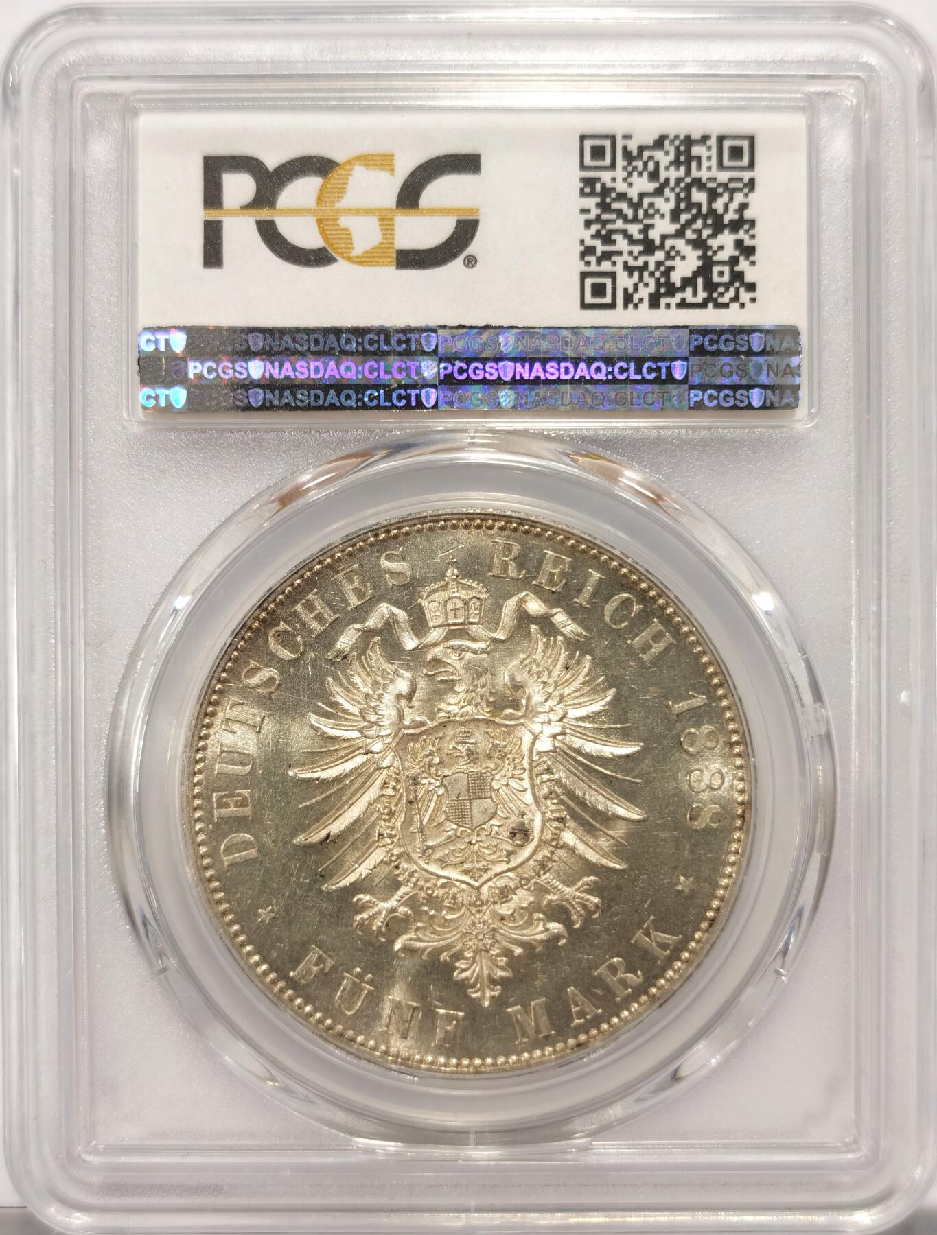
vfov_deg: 35.4
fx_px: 1935
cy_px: 618
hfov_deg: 27.2
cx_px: 468
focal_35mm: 54
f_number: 16
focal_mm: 5.56
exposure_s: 1/100
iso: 100
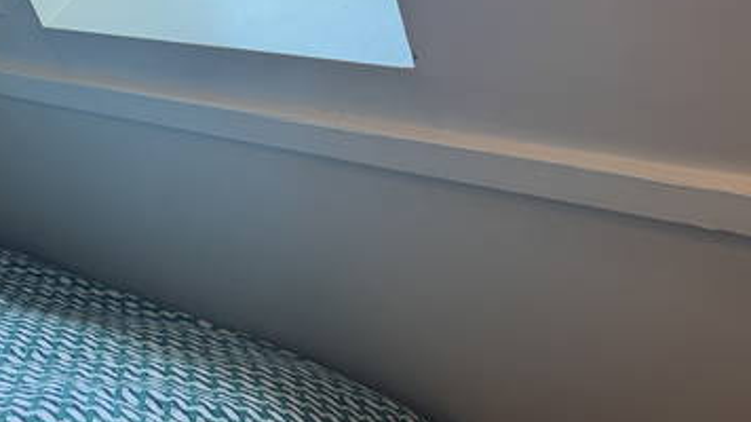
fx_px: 1155
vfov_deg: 20.4
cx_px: -68
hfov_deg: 32.0
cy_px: 76
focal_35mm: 58
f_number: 1.78
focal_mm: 6.76
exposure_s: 1/50
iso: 125
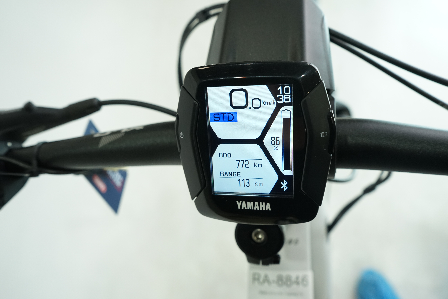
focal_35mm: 29
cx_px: 224
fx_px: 361
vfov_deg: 45.0
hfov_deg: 63.7
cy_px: 150
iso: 1600
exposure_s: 1/200
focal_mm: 29
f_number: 5.6
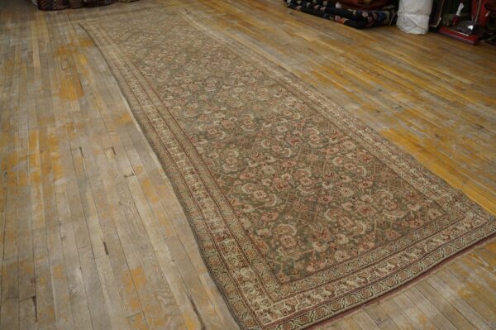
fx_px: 372
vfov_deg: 47.9
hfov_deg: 67.4
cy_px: 165
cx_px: 248
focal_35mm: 27
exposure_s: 1/160
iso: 1600
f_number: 4
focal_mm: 18
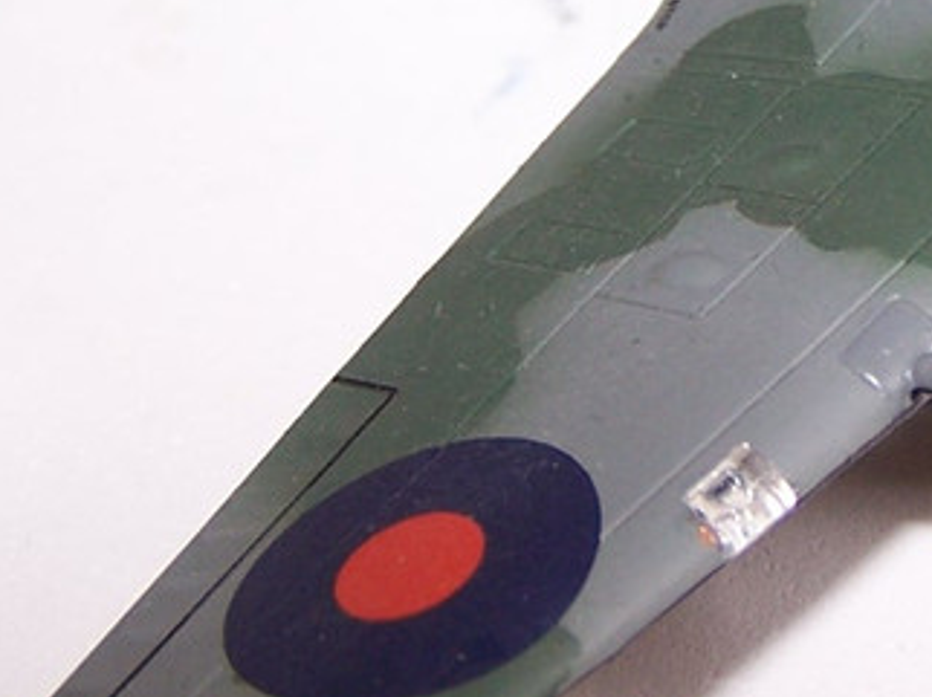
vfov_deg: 11.7
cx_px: 910
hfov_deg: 15.4
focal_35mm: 126
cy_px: 93
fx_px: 3390
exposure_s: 1/90
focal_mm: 6.3
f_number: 2.8
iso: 80
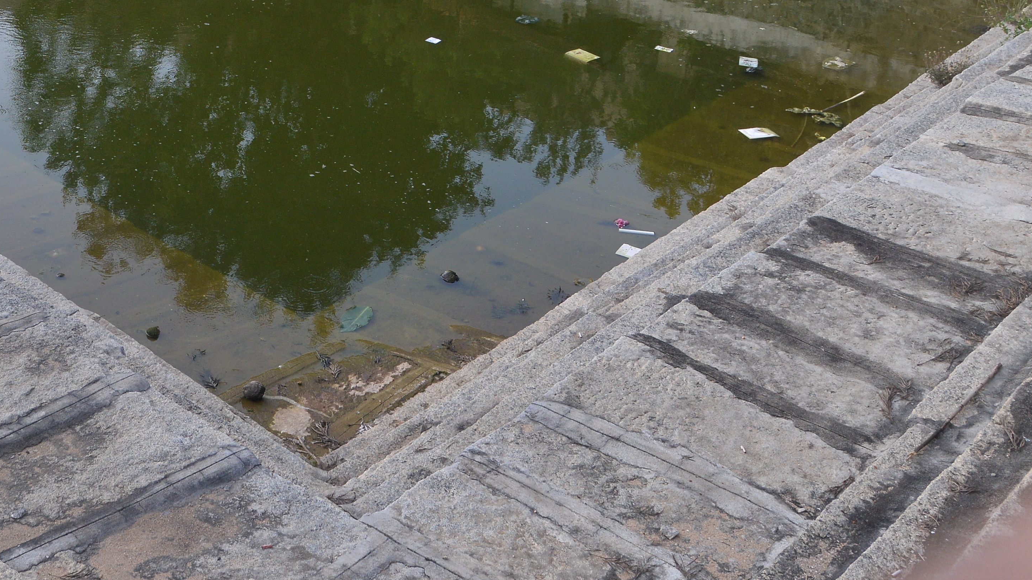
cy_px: -23
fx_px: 1423
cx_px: 179
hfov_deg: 38.1
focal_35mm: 52
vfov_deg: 22.1
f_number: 10
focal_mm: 24
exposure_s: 1/320
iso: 400
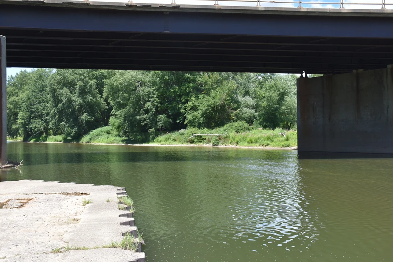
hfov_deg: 46.4
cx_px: 189
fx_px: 458
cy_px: 124
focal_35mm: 42
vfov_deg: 31.9
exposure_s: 1/500
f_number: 8
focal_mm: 26
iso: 320
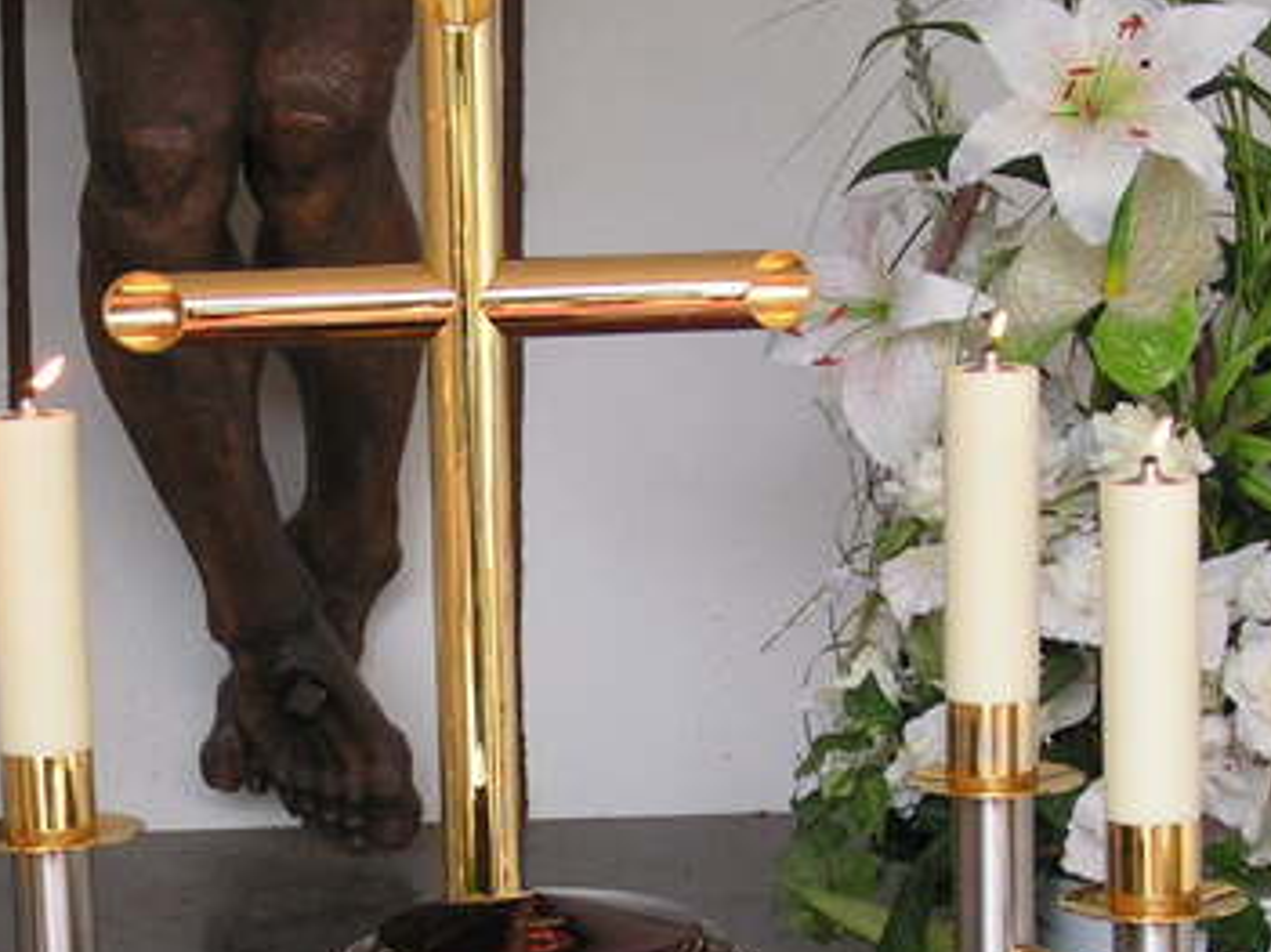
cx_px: 529
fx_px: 4441
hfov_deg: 16.3
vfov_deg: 12.2
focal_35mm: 121
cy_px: 858
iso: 50
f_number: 3.2
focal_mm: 8.6
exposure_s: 1/60
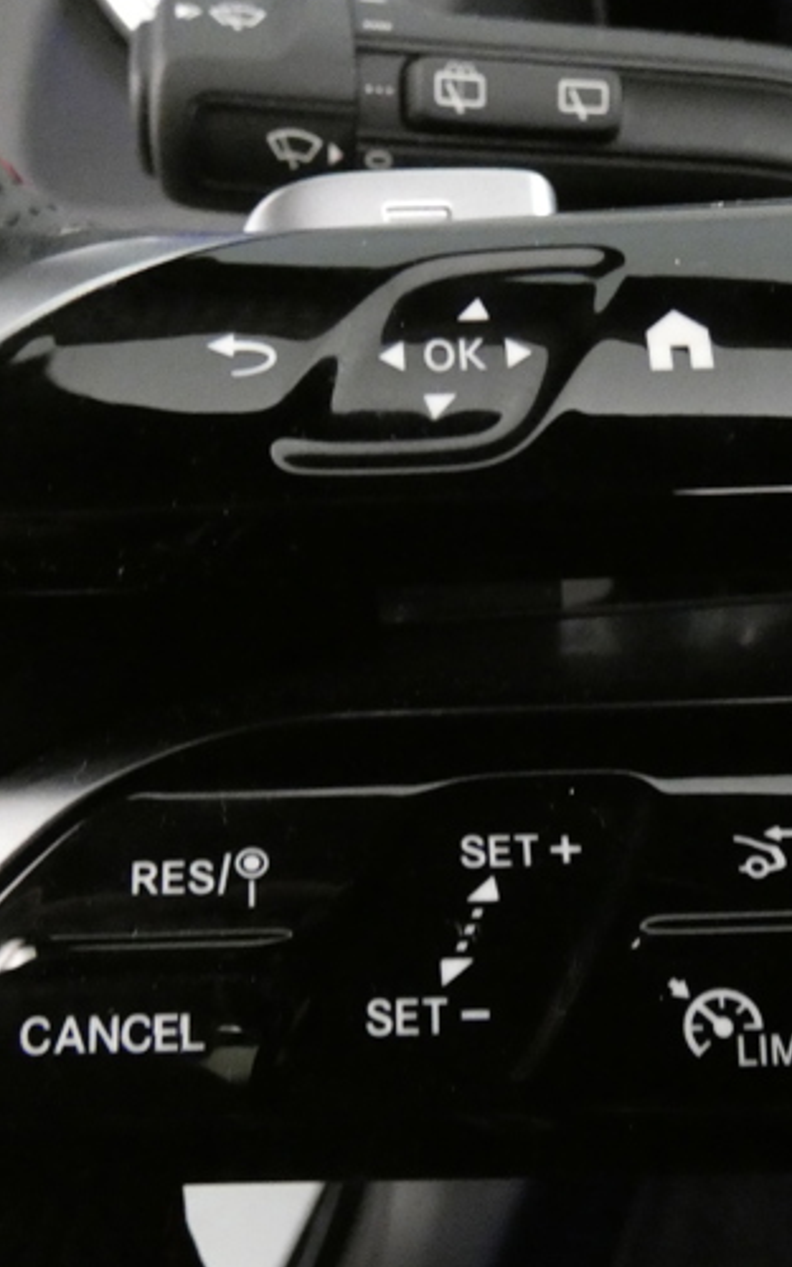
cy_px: 729
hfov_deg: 36.9
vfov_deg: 56.5
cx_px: 525
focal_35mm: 34
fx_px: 1174
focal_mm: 3.6
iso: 1600
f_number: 2.8
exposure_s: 1/20
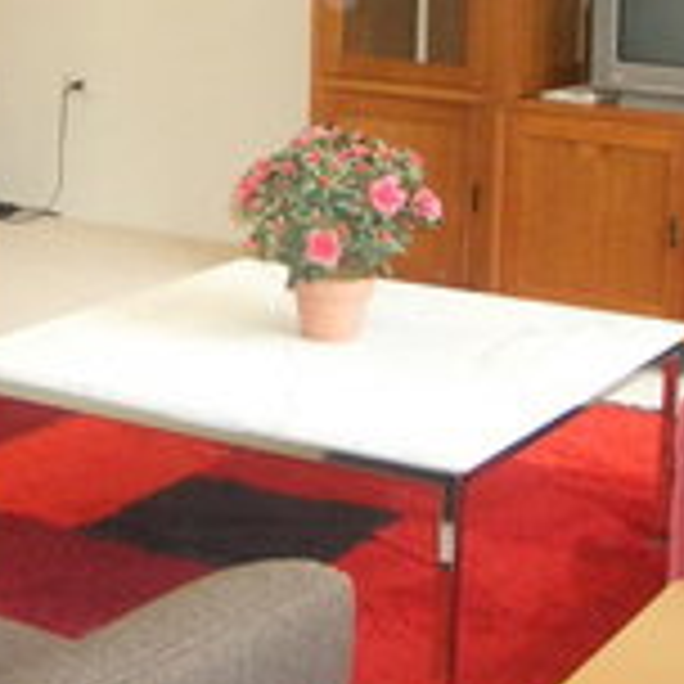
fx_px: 1945
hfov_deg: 19.5
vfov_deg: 19.7
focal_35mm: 87
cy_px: 140
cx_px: 38
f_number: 2.6
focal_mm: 5.8
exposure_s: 1/100
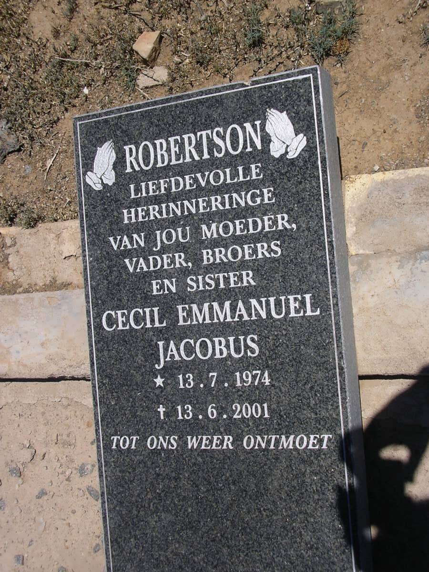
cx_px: 214
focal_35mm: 51
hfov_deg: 28.6
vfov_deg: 37.5
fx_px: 843
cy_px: 286
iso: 50
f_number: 4.6
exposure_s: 1/800
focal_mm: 7.8
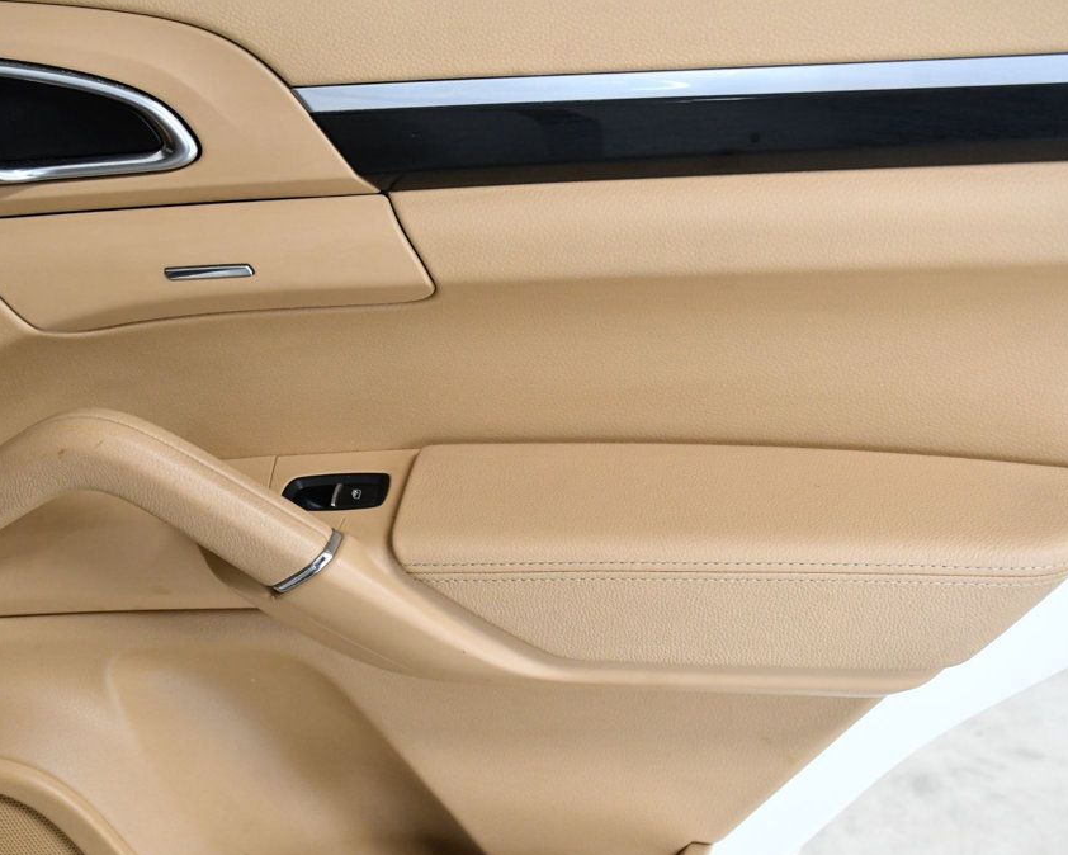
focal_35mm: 65
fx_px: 2055
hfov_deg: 29.1
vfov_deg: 23.5
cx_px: 443
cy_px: 431
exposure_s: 1/200
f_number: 7.1
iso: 2500
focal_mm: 38
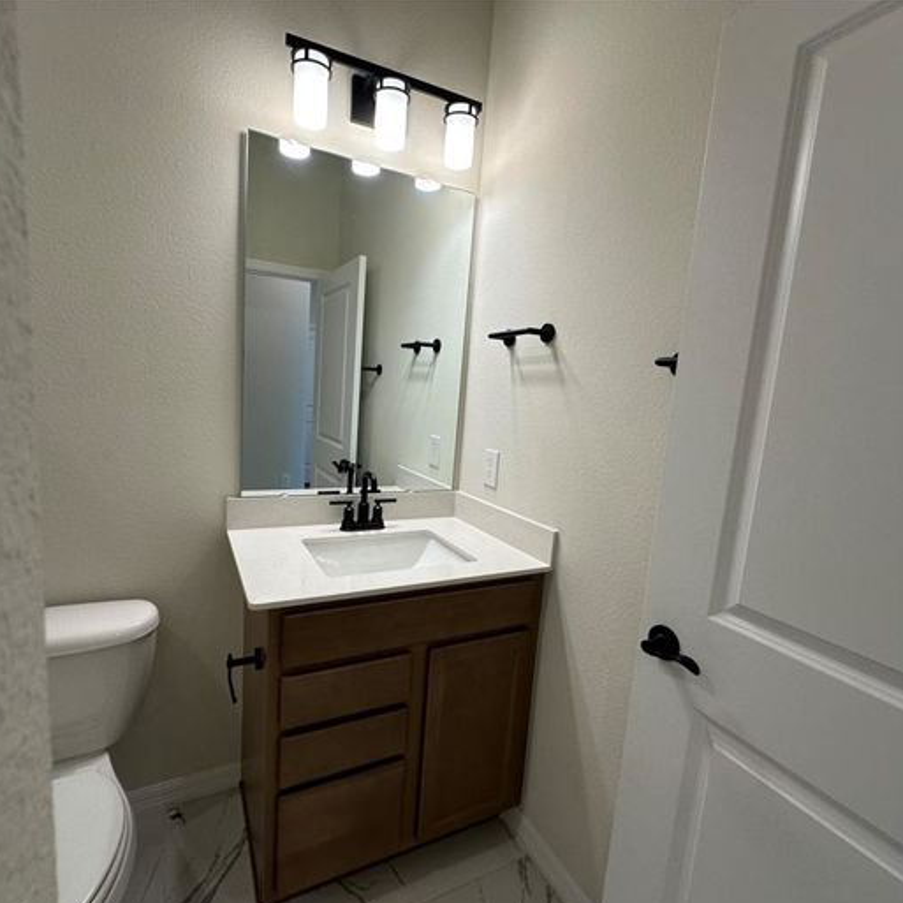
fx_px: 502
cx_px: 427
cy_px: 463
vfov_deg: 84.0
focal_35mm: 17
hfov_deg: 83.9
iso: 100
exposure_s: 1/120
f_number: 2.2
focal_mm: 2.22
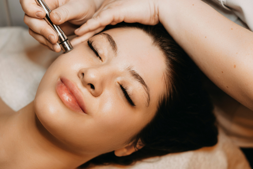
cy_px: 84
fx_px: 351
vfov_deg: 27.0
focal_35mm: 50
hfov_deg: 39.6
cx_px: 126
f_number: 3.5
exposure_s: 1/200
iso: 400
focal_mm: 50
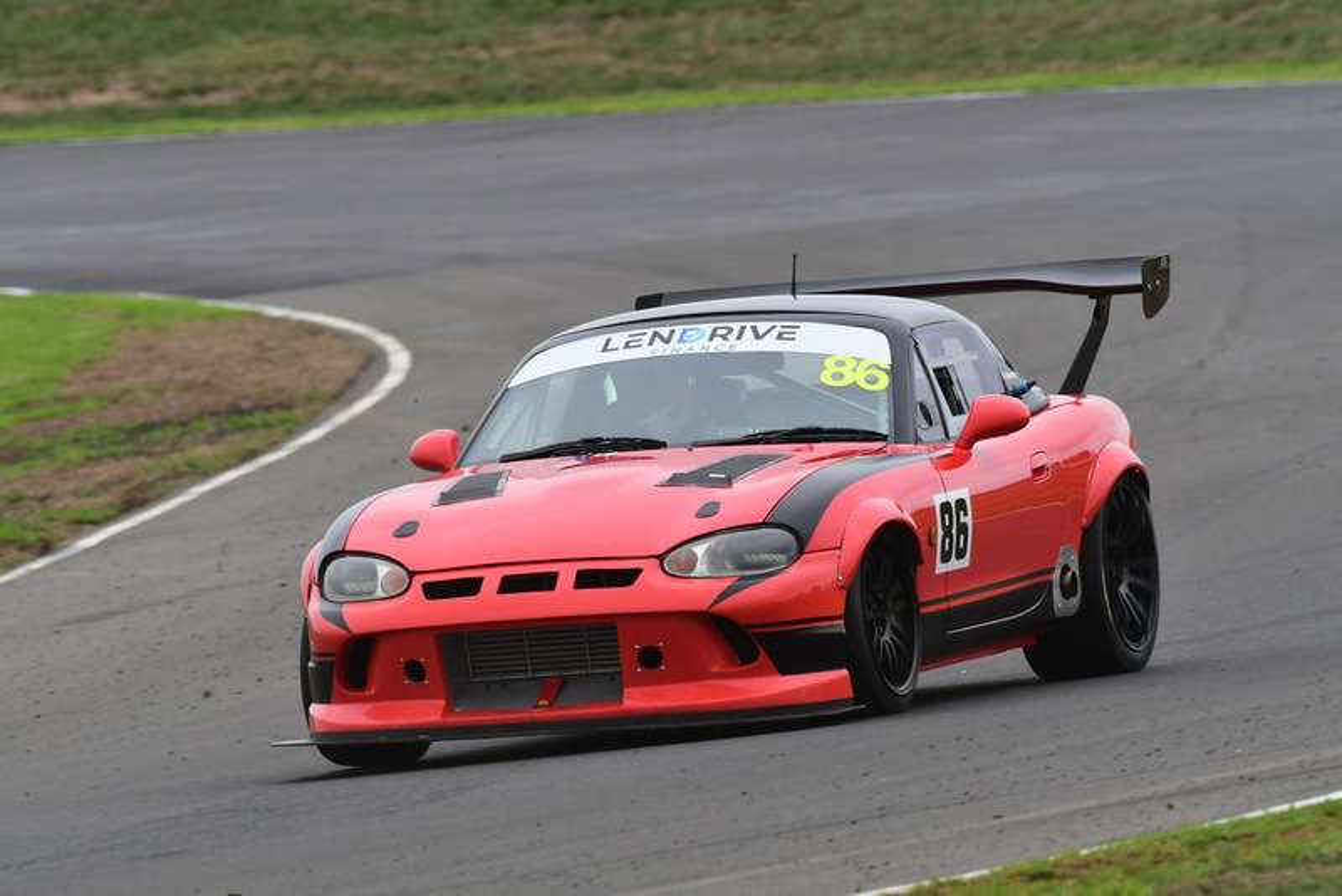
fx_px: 27967
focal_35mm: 750
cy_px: 448
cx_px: 671
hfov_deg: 2.7
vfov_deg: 1.8
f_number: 10
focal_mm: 500
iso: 640
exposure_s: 1/640
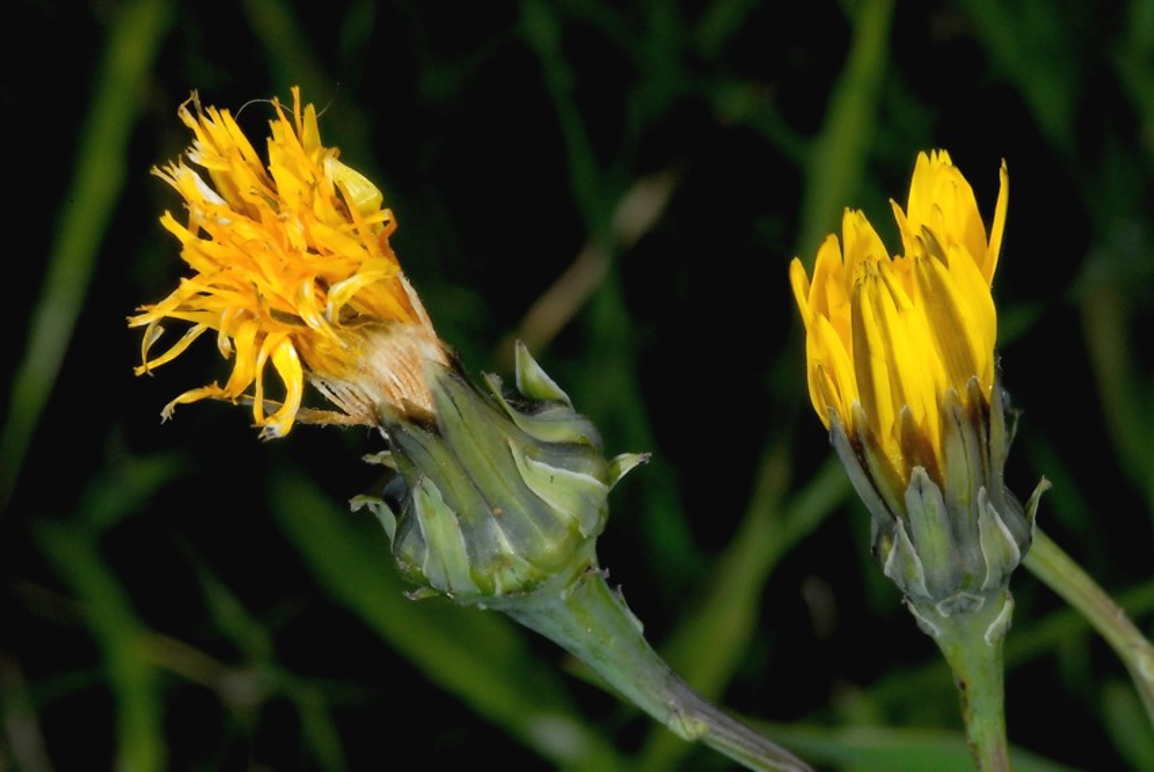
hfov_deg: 13.0
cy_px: 386
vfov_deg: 8.7
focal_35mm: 158
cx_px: 577
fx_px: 5054
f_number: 22
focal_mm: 105
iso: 640
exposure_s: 1/250
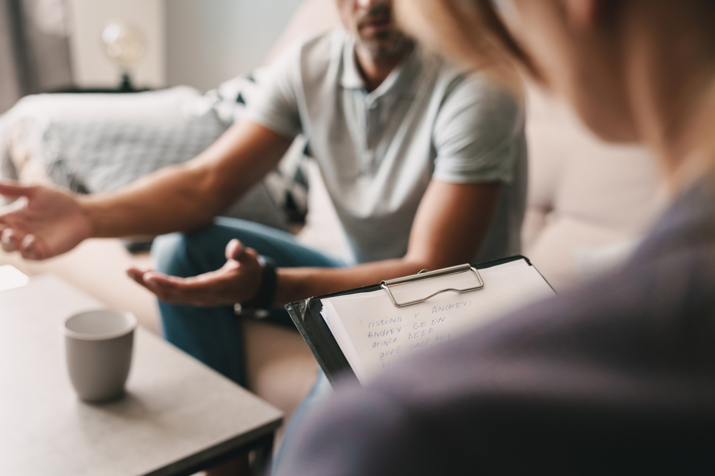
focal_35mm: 48
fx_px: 953
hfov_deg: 41.1
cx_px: 359
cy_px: 242
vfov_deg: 28.1
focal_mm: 47
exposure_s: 1/160
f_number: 3.2
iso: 500
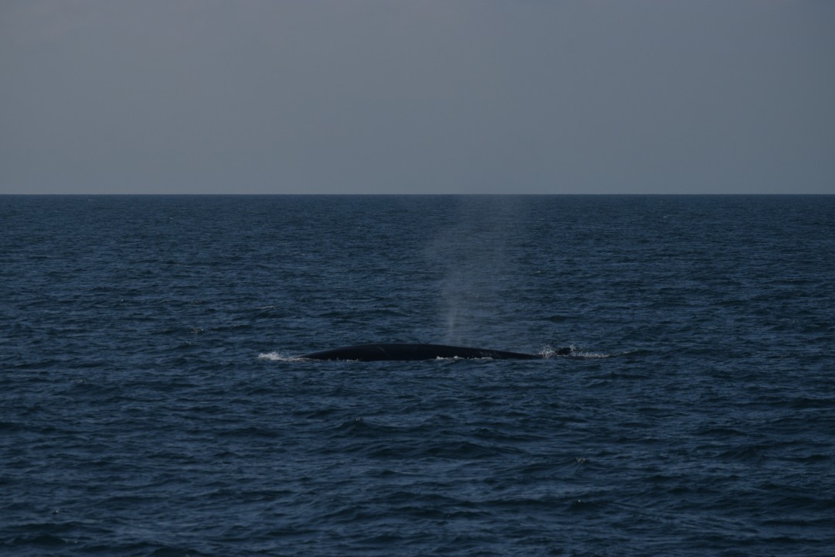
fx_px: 6088
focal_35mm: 262
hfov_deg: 7.8
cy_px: 278
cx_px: 418
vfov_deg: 5.2
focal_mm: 175
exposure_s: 1/4000
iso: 200
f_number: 7.1
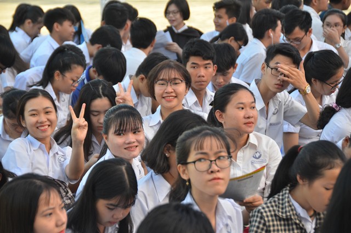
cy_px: 116
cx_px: 176
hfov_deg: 14.4
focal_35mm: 142
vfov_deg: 9.6
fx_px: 1387
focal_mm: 95
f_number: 5.3
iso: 400
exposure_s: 1/320
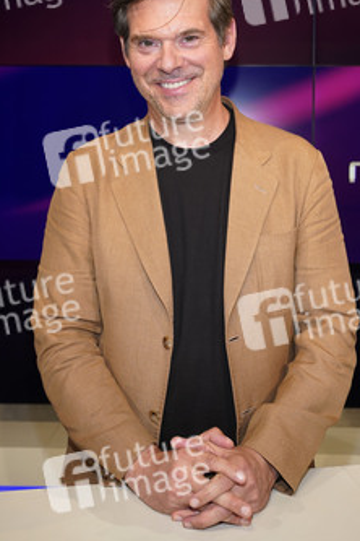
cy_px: 231
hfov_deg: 31.9
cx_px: 174
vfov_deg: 46.3
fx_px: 630
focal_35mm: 42
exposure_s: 1/160
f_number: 5.6
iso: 2000
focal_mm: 35
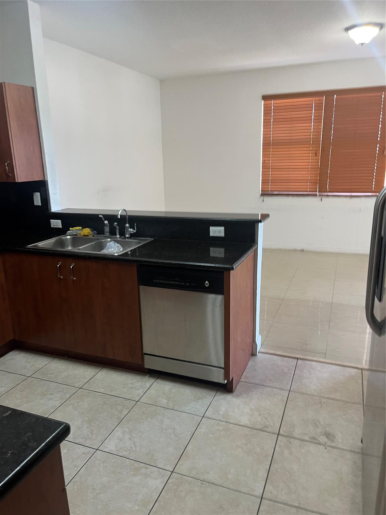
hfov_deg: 53.1
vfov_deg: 67.3
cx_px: 193
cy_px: 258
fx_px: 387
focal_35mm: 26
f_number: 1.6
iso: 160
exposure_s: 1/60
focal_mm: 5.1
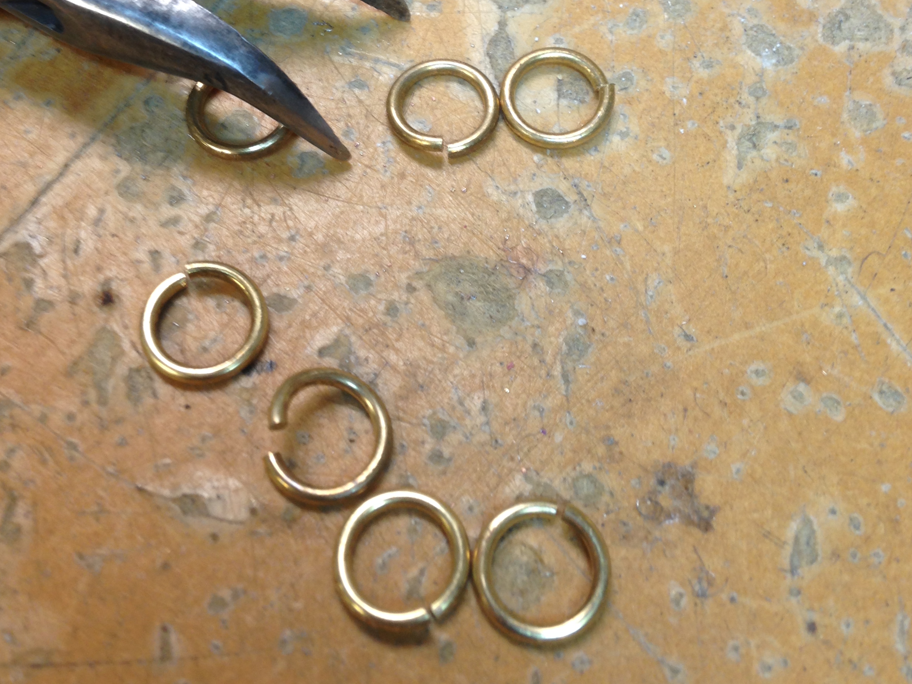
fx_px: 1185
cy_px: 205
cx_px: 450
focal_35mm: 45
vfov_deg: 31.8
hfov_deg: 42.1
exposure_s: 1/20
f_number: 2.4
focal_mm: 4.12
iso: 50
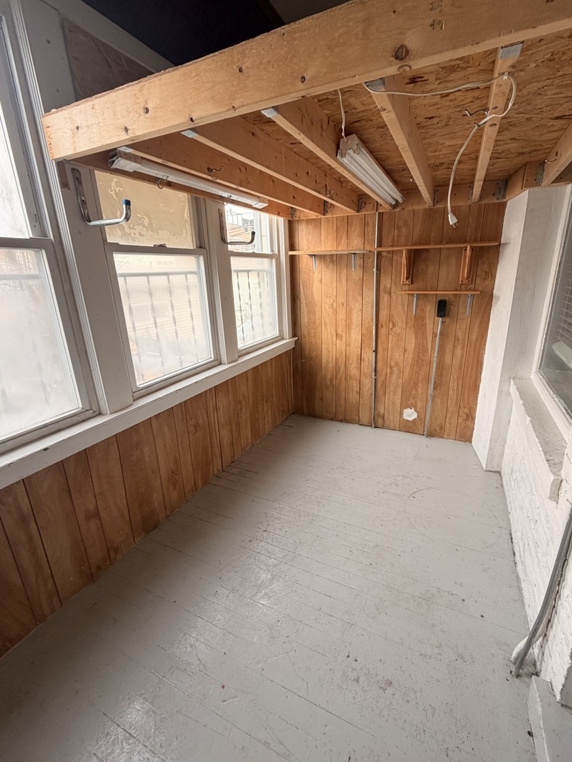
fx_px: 330
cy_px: 370
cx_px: 303
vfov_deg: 98.1
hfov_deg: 81.7
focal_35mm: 15
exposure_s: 1/121
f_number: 2.2
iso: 125
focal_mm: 2.22
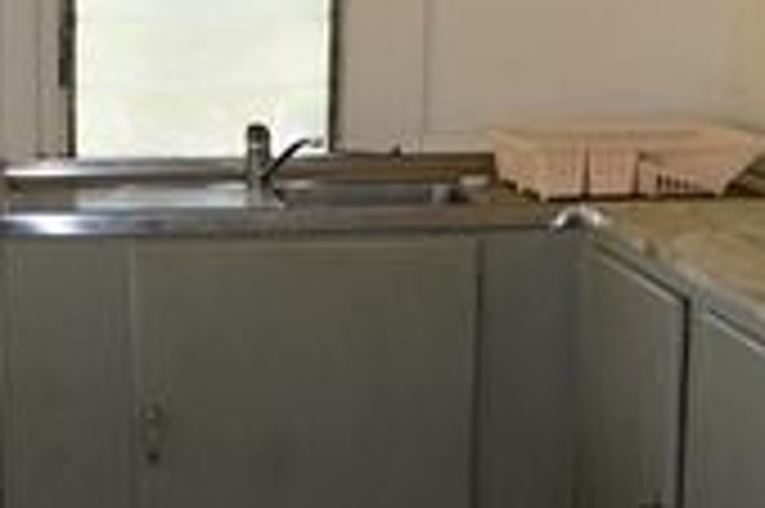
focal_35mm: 83
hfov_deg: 24.2
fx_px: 1762
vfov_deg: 16.4
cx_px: 184
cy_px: 223
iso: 400
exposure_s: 1/125
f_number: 3.5
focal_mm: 20
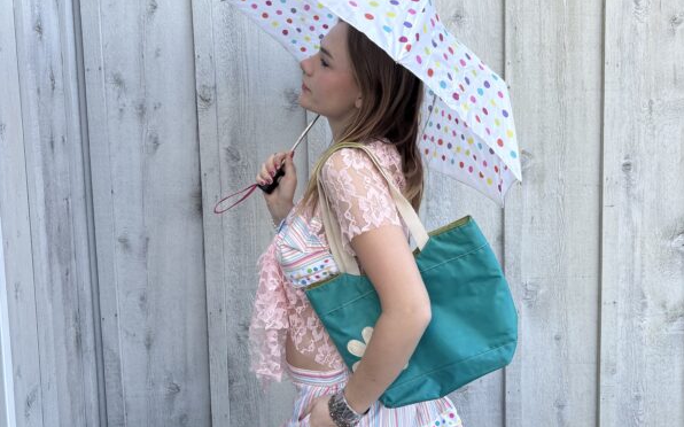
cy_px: 199
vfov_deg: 34.4
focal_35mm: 37
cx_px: 343
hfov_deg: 52.8
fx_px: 689
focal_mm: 5.96
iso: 32
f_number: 1.6
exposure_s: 1/139
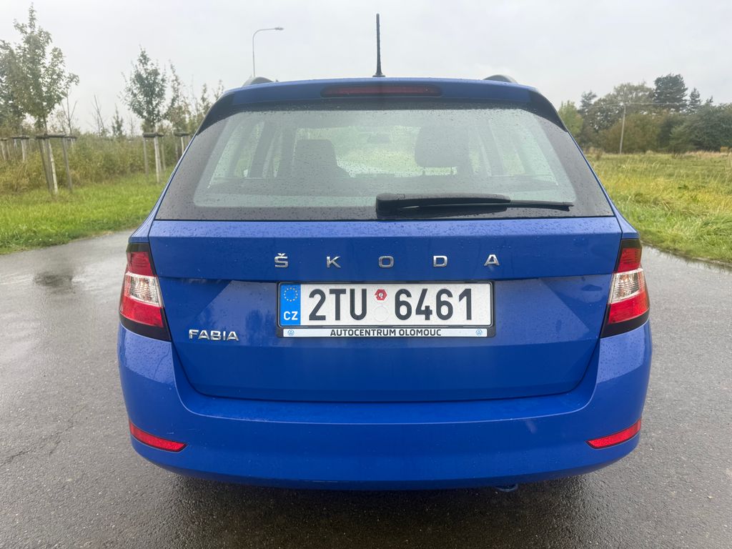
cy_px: 274
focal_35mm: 24
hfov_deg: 71.6
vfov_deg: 56.8
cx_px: 366
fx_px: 508
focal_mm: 6.76
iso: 80
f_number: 1.78
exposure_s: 1/979
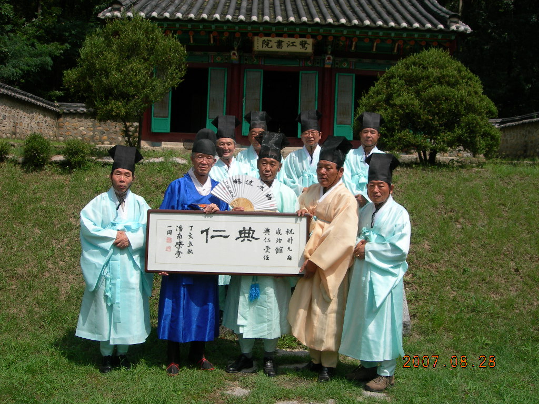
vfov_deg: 37.7
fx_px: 592
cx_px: 270
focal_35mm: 38
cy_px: 202
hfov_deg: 49.0
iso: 50
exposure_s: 1/871
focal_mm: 7.8
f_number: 4.8
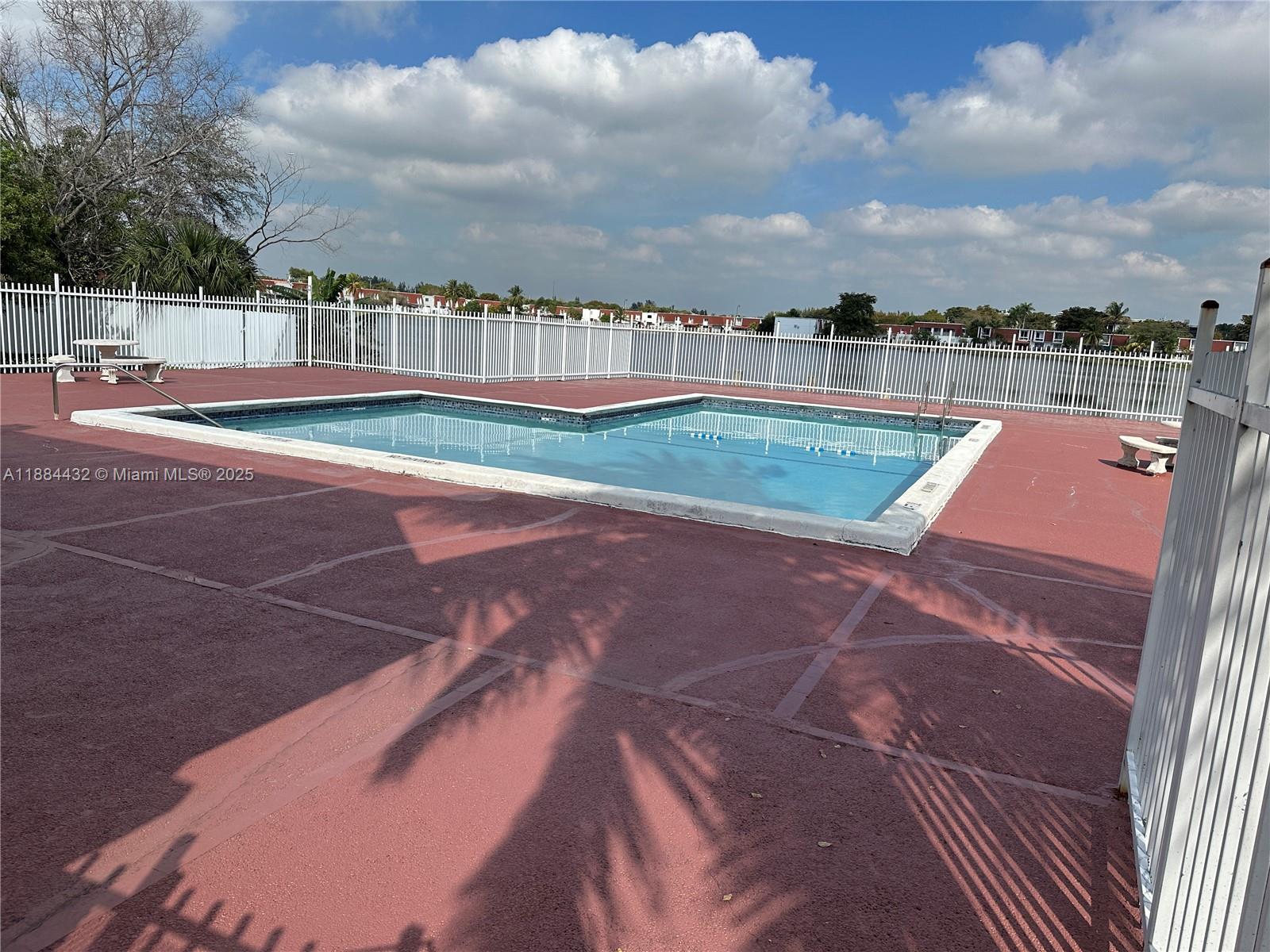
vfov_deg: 56.8
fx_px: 881
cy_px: 476
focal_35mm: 24
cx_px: 635
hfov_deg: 71.6
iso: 80
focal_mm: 6.86
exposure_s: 1/6623
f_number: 1.78
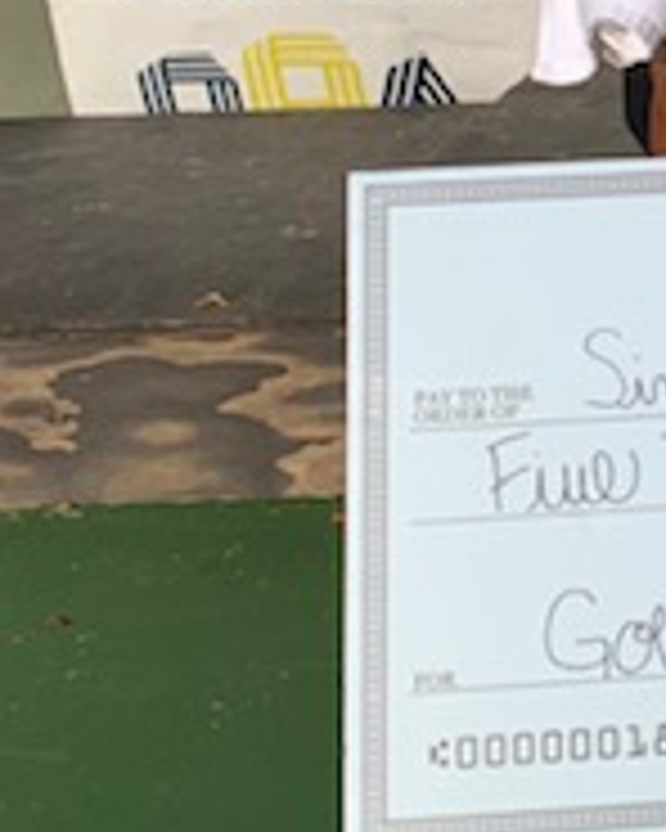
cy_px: -135
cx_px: 1296
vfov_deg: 20.5
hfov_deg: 14.7
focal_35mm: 88
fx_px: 2168
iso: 25
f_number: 1.8
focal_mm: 4.25
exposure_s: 1/2755
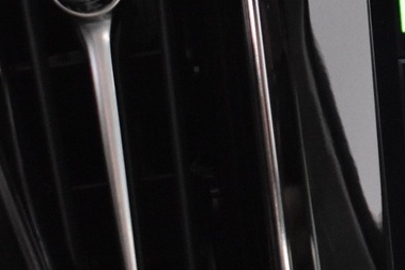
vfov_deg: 8.8
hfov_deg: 12.8
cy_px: -27
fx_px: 1731
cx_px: 572
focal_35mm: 154
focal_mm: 24
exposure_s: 1/40
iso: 3200
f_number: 3.8
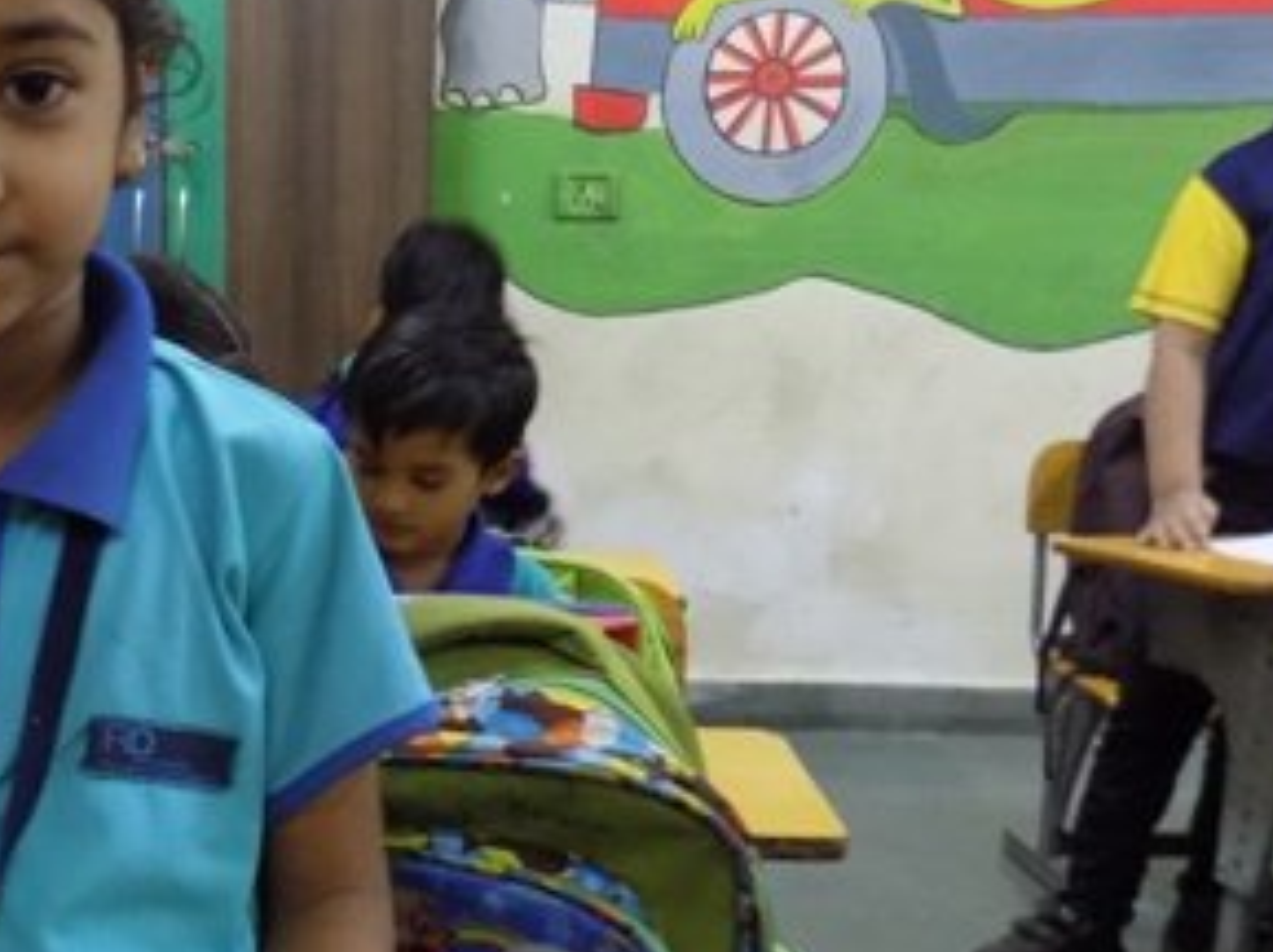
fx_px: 1873
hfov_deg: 34.9
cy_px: 780
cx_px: 75
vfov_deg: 27.8
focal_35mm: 51
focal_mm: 4
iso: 400
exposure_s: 1/6
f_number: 3.1
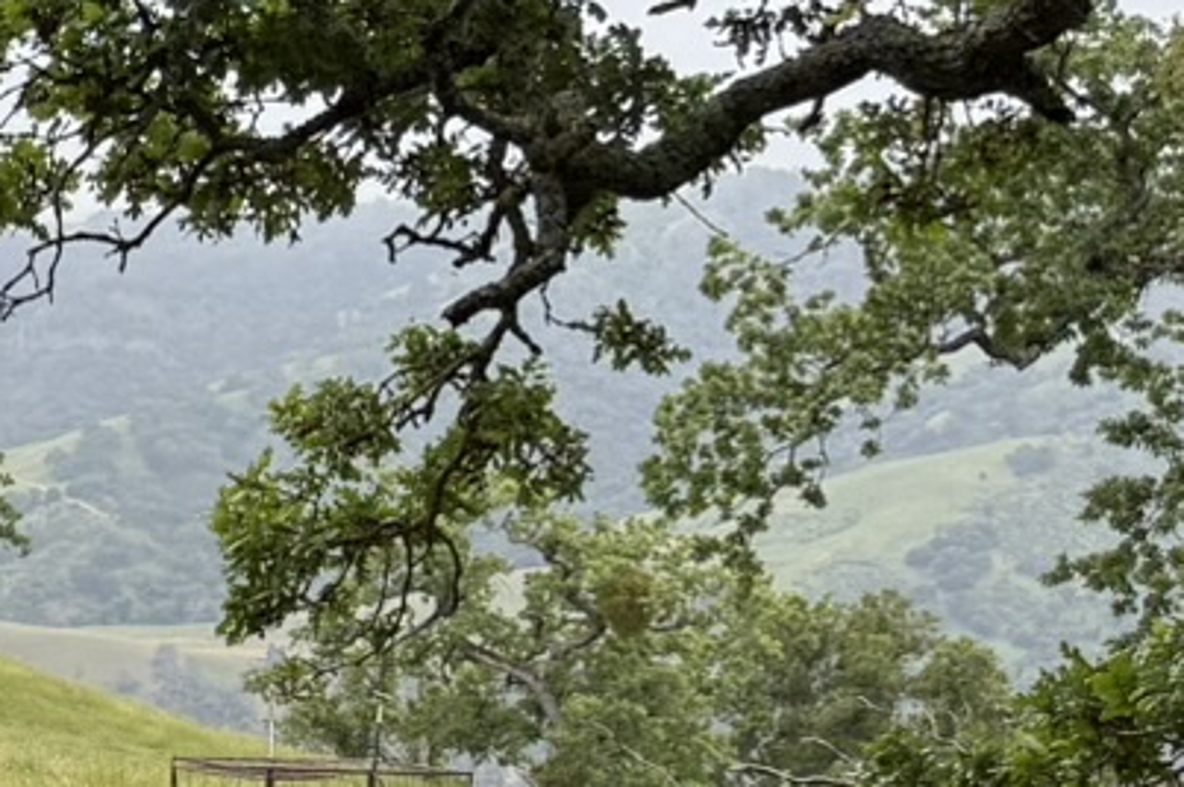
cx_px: -1519
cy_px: 816
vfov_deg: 10.7
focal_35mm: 127
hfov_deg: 12.9
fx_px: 4173
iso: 100
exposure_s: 1/1653
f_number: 1.78
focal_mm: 6.76
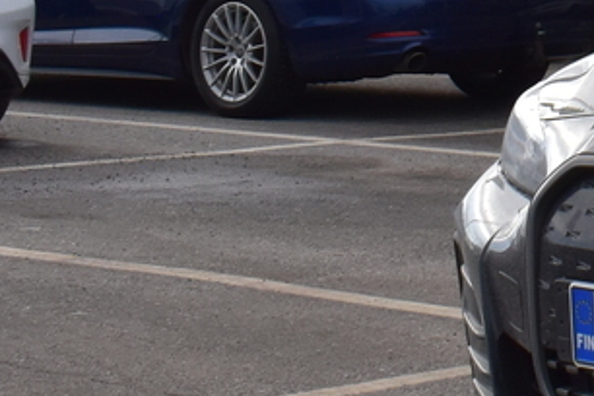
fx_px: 2749
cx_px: 1334
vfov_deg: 8.1
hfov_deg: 10.8
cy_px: -208
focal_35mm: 167
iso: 400
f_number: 11
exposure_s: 1/500
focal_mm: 21
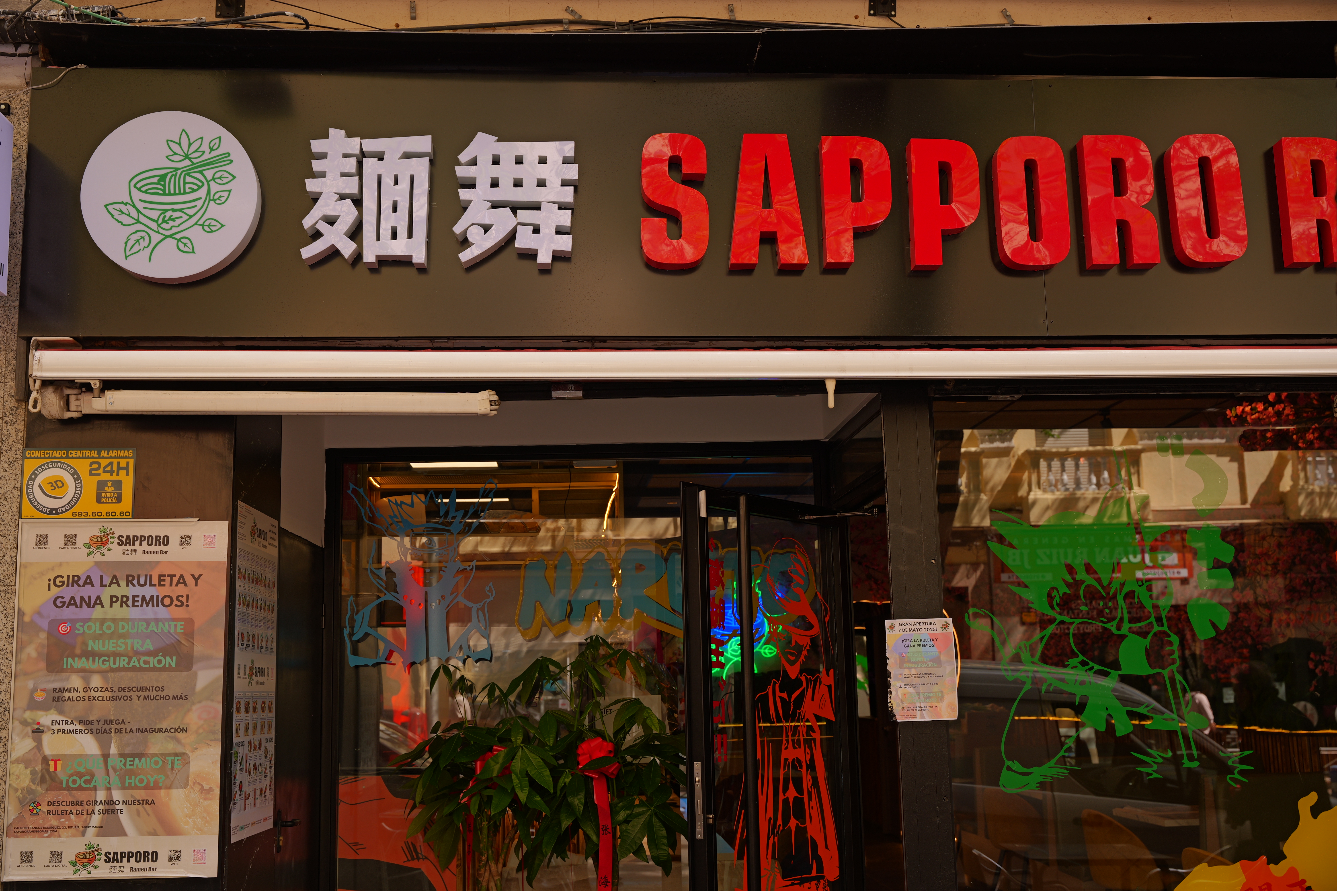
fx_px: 1448
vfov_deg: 34.2
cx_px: 668
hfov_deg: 49.6
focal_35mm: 39
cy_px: 446
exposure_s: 1/160
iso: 100
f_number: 4.5
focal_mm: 39
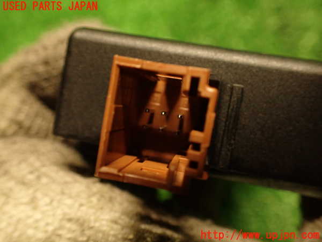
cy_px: 121
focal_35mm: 32
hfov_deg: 56.8
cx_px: 161
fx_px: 298
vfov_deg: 44.2
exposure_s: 1/30
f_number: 2.4
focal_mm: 5.79
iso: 640
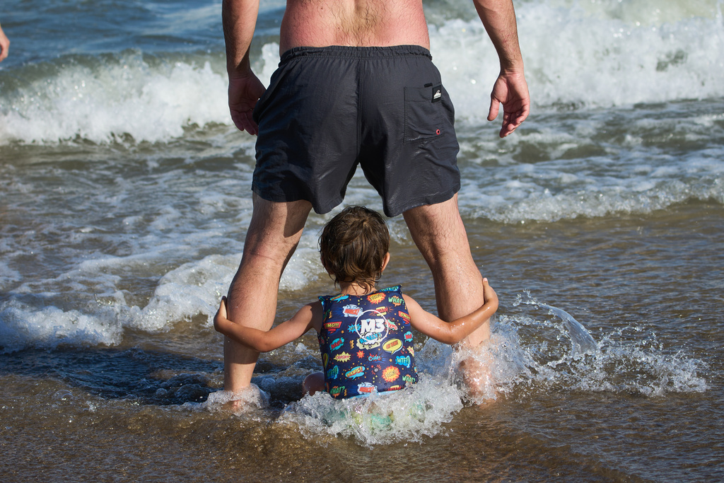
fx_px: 3017
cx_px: 362
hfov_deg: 13.7
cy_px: 242
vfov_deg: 9.2
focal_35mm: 150
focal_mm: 100
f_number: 4.5
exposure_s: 1/1250
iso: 100
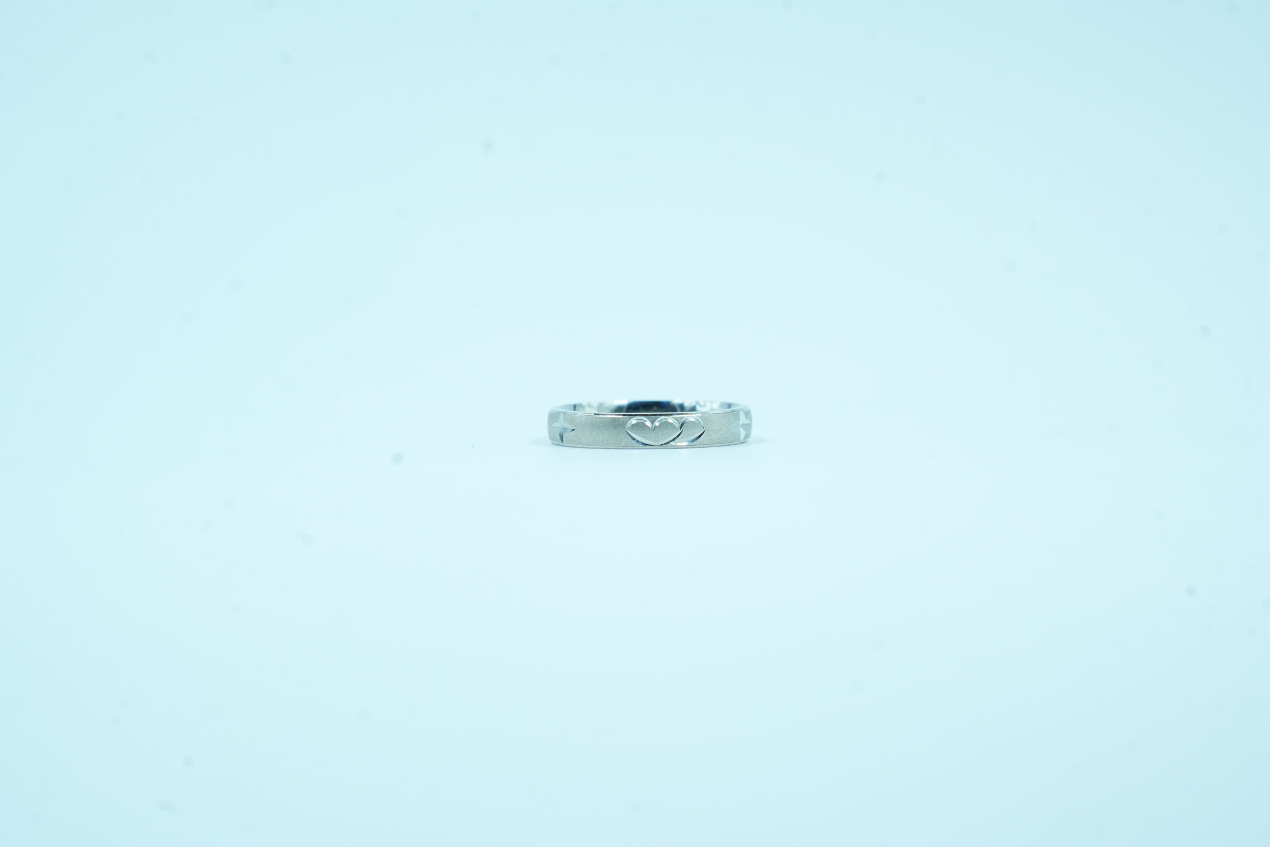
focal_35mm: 105
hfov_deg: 19.5
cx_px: 635
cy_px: 424
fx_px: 3704
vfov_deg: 13.0
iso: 400
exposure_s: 1/125
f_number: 9
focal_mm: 105
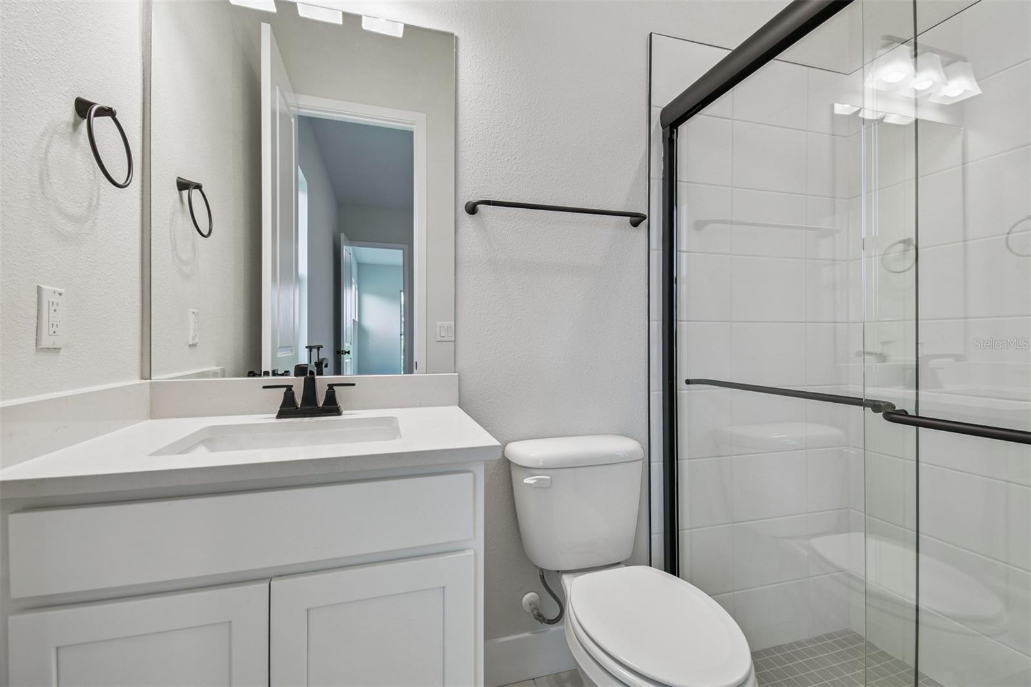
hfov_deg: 100.4
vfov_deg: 77.3
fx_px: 429
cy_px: 344
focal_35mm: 15
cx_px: 516
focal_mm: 10
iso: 100
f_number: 7.1
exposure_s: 1/5
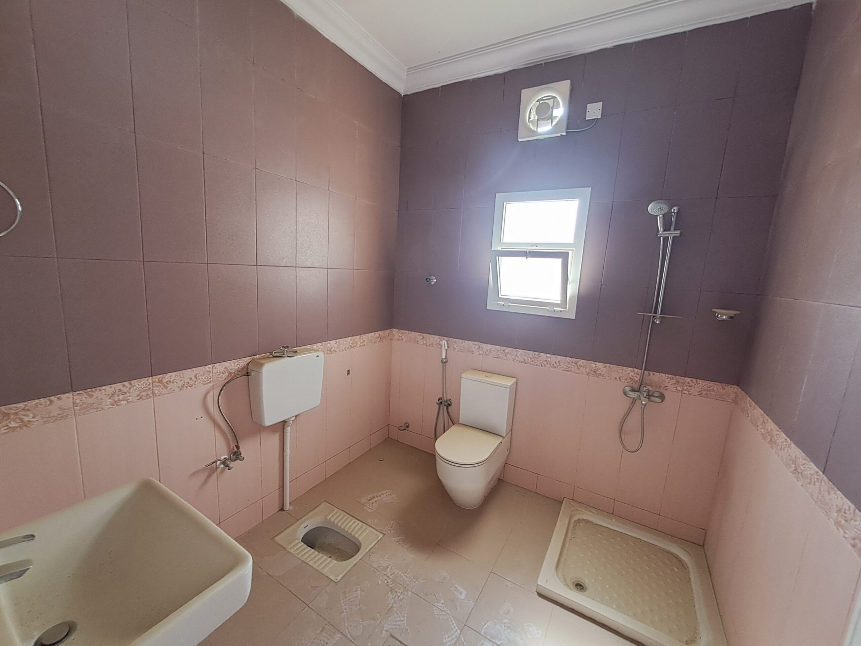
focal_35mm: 13
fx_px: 323
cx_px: 430
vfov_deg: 89.9
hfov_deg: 106.2
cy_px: 323
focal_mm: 1.42
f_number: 2.2
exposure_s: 1/50
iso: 100
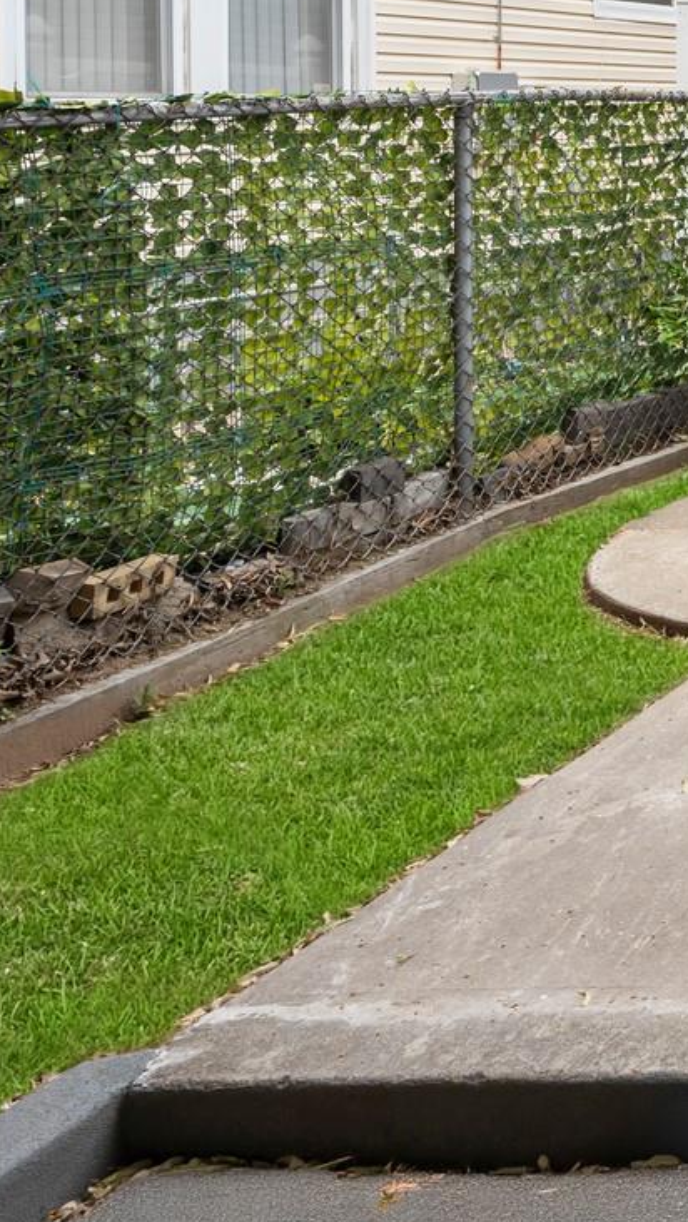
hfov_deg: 15.3
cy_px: 151
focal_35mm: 41
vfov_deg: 45.4
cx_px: 1643
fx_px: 1329
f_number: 10
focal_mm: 14
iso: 200
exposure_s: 1/160
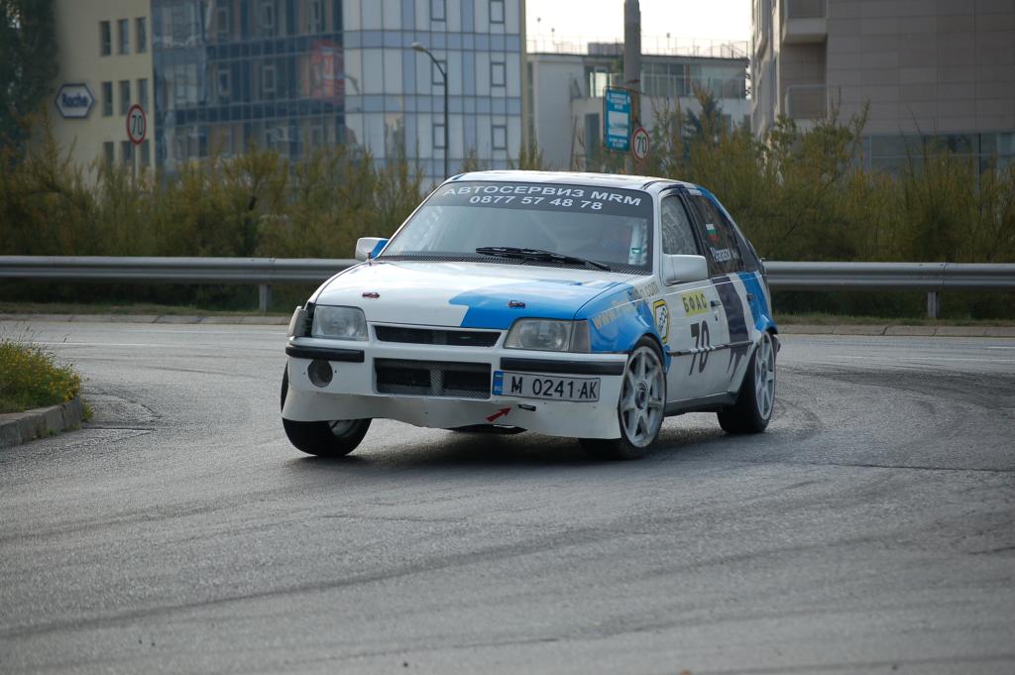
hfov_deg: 13.7
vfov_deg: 9.1
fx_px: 4226
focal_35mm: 150
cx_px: 508
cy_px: 338
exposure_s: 1/1000
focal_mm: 100
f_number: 4.5
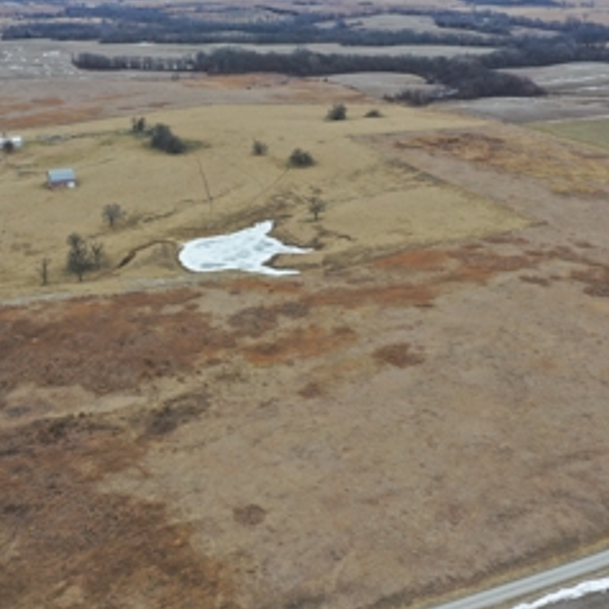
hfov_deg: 37.5
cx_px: 281
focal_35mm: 45
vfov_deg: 37.5
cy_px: 269
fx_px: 896
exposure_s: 1/200
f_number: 5
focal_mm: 10.26
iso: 100
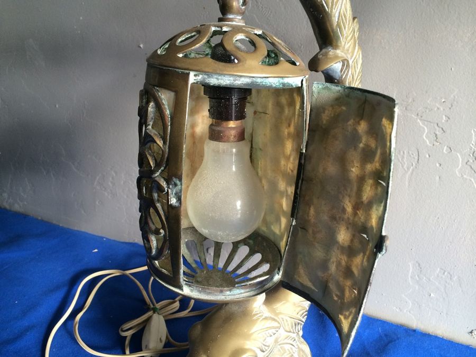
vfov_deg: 46.8
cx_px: 238
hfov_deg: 60.0
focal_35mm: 30
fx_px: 413
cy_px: 178
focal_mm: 4.12
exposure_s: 1/30
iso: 40
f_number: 2.2
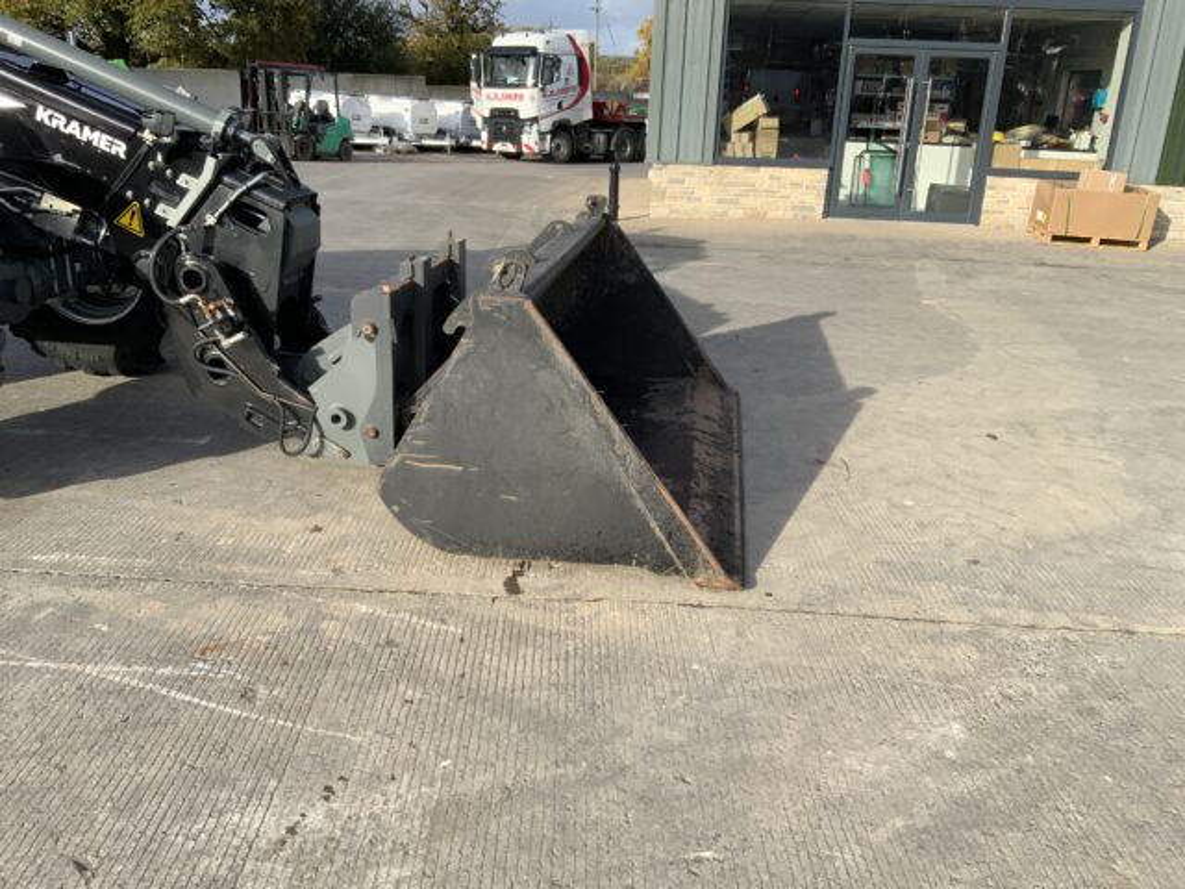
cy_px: 444
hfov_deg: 61.7
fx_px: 993
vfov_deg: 48.2
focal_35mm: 29
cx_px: 592
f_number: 1.8
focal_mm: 3
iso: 16
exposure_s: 1/962
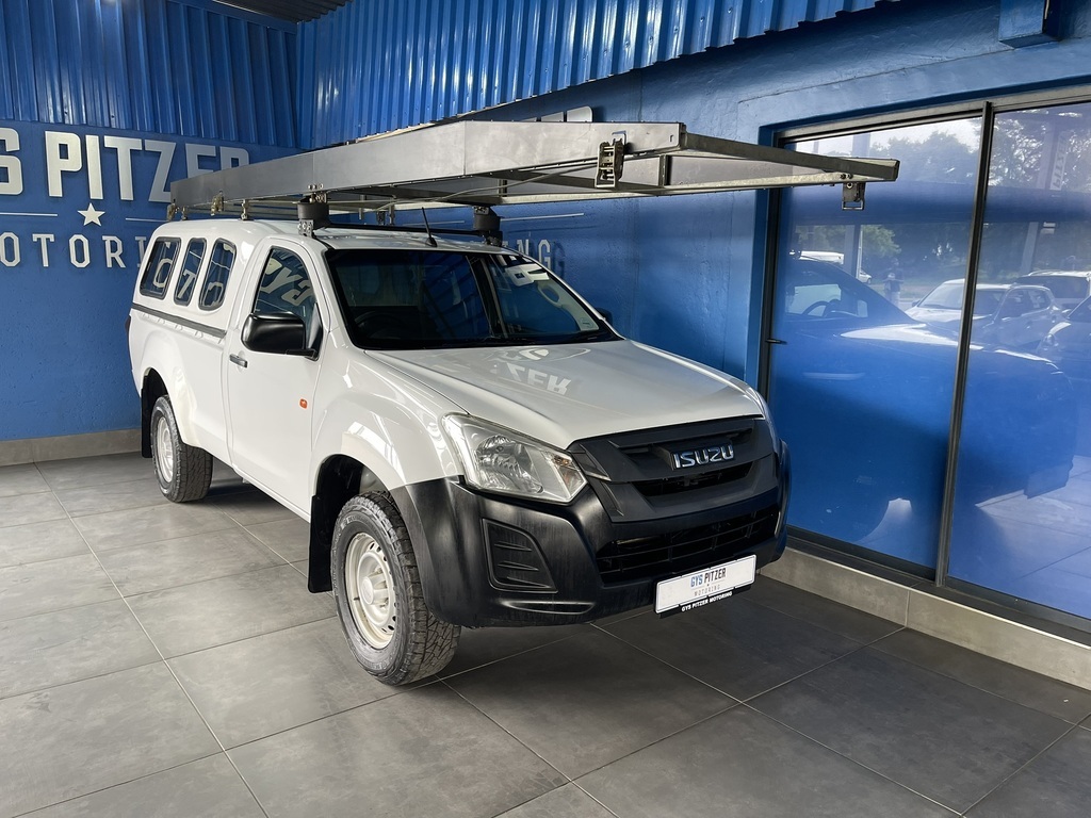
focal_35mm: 25
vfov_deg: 54.9
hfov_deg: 69.4
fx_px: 788
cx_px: 546
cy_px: 409
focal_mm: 5.1
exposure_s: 1/100
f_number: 1.6
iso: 125
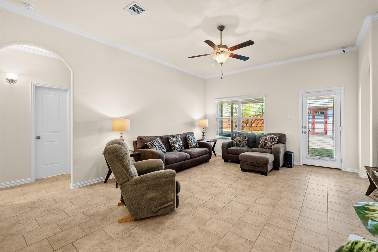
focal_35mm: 16
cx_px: 189
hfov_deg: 96.7
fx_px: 168
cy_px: 126
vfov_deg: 73.7
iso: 500
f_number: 9
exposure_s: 1
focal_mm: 16
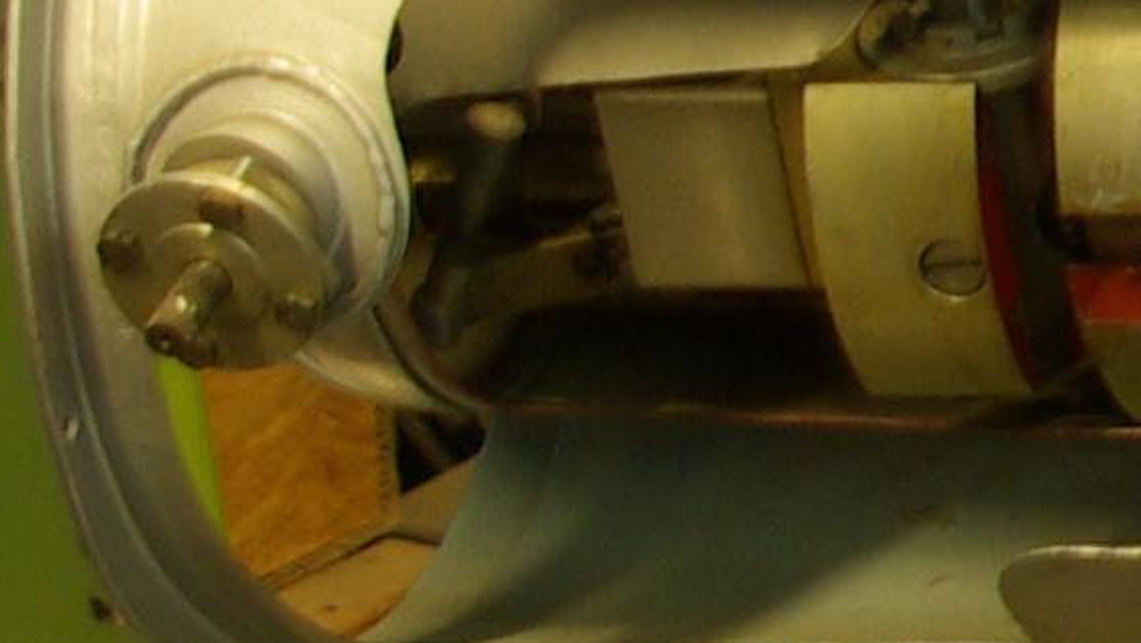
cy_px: 16
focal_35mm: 217
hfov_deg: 9.0
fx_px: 6567
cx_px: 2638
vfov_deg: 5.6
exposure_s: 1/3.33
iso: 200
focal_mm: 20
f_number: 4
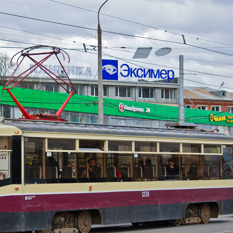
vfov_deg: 13.3
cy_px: 137
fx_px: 996
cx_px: 67
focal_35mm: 131
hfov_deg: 13.3
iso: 400
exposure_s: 1/640
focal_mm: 55
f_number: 4.5
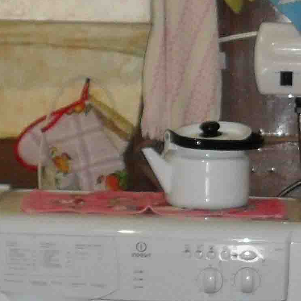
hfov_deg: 11.5
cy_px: 205
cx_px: 226
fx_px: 1485
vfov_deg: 11.6
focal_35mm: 151
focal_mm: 6.3
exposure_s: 1/45
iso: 200
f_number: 3.2
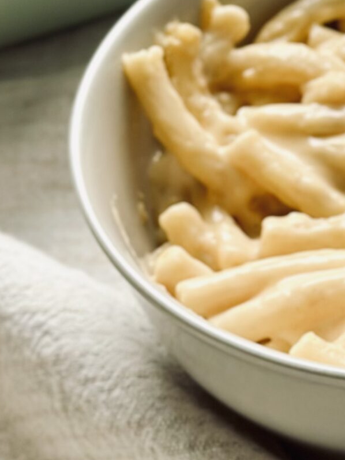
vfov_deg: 12.7
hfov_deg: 9.5
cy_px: 42
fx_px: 2048
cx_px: 457
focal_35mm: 154
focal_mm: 6.86
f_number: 1.78
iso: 125
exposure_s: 1/125
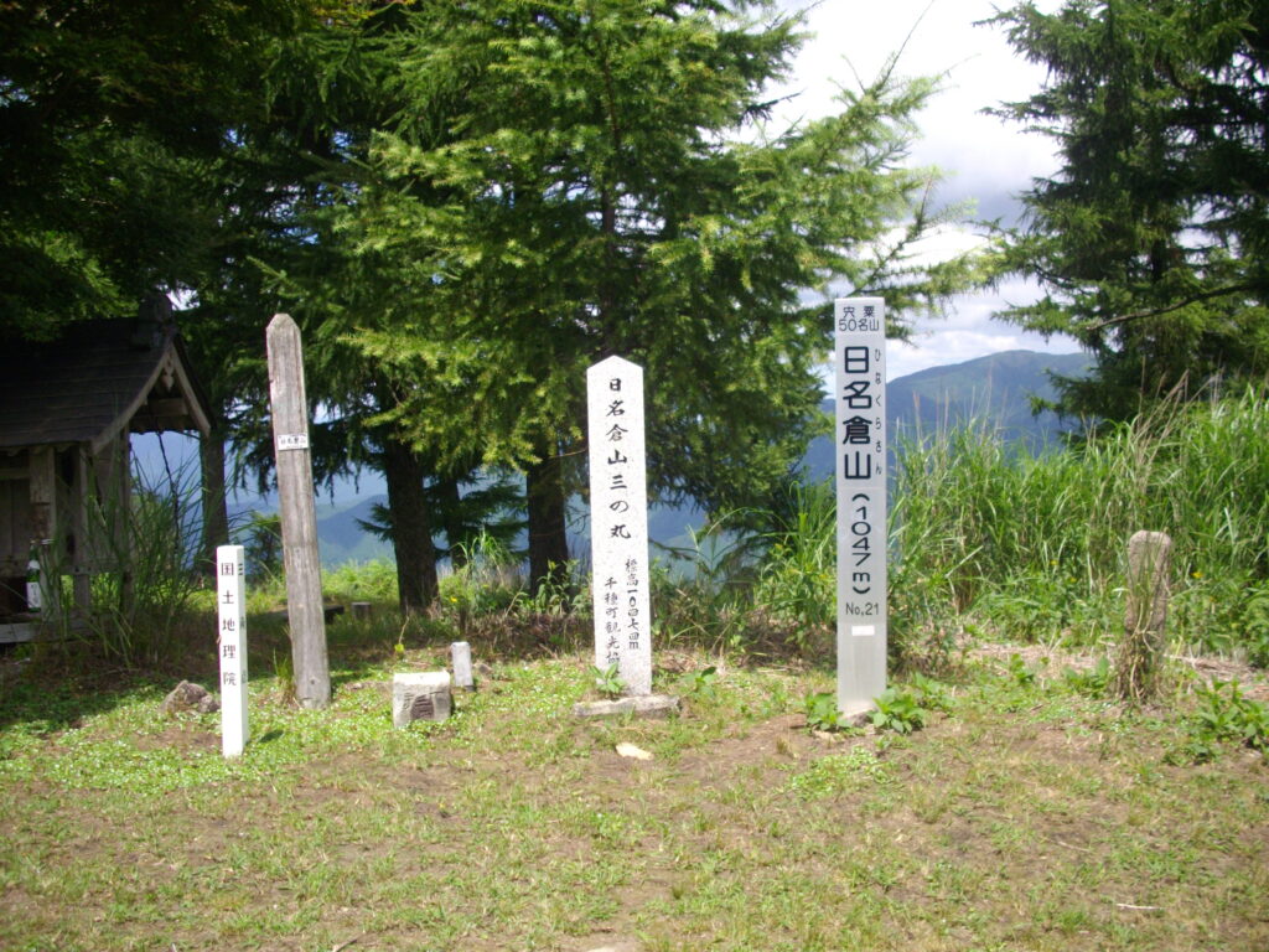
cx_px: 634
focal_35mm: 37
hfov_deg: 50.1
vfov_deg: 38.7
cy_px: 476
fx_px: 1356
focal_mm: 6.2
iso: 100
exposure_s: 1/250
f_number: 5.6
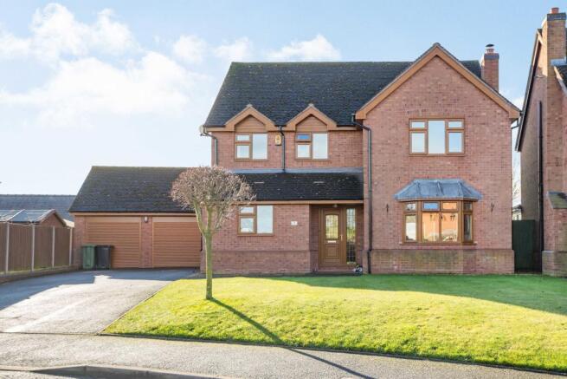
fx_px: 551
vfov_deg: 37.9
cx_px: 284
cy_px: 190
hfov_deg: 54.4
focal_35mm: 35
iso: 320
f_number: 7.1
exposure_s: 1/200
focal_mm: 35
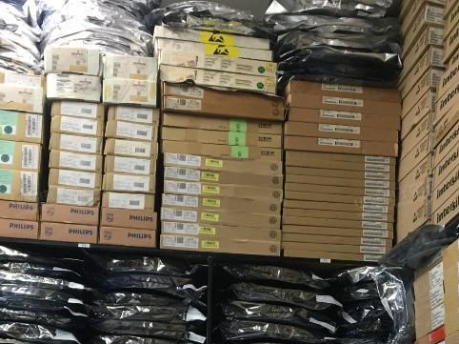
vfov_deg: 21.5
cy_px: 371
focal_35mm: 65
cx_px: 218
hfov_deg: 29.8
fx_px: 861
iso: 125
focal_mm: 4.15
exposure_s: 1/33
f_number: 2.2
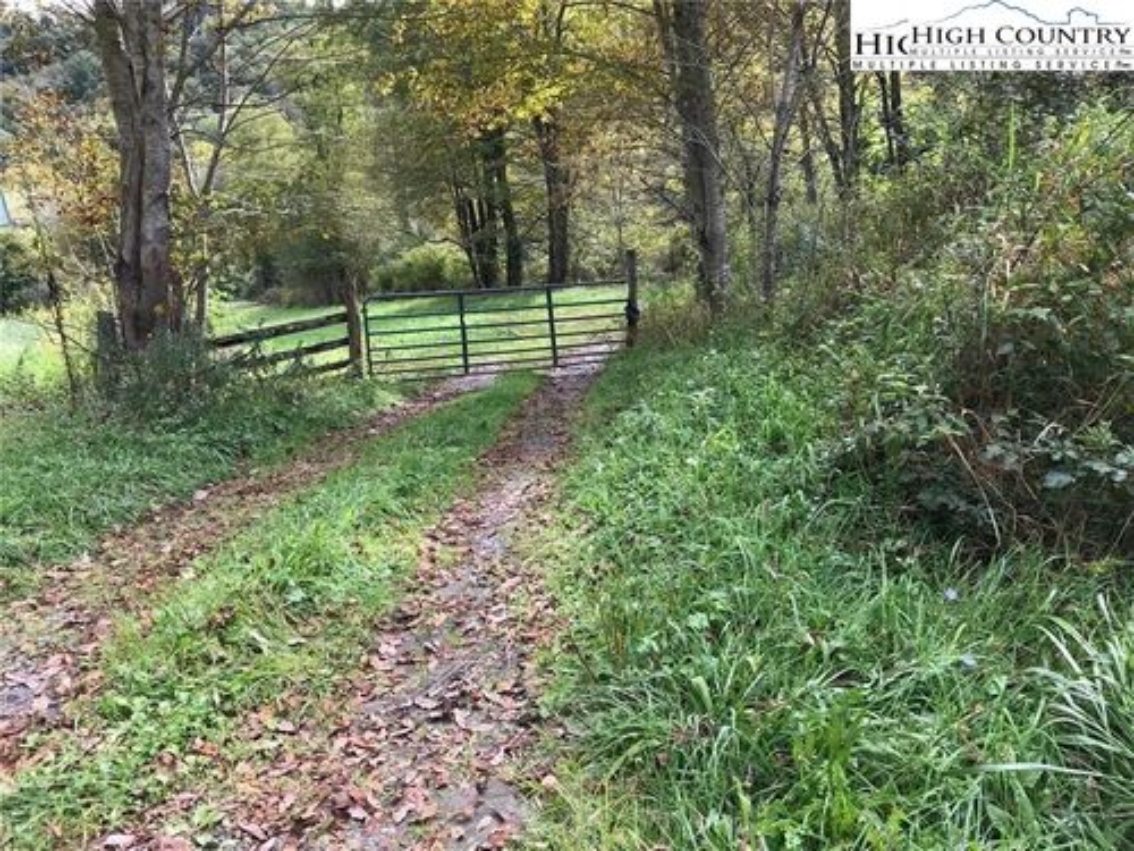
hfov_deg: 63.4
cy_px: 426
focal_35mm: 28
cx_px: 567
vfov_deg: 49.7
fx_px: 917
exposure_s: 1/365
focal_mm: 3.99
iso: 20
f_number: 1.8
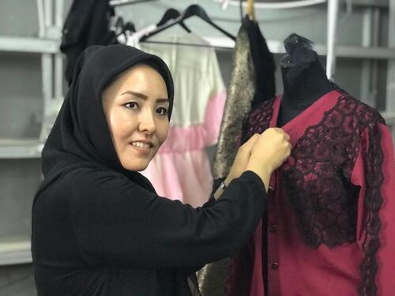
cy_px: 148
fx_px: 650
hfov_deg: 33.8
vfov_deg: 25.7
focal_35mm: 57
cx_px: 198
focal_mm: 6.6
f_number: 2.8
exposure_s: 1/50
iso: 1000
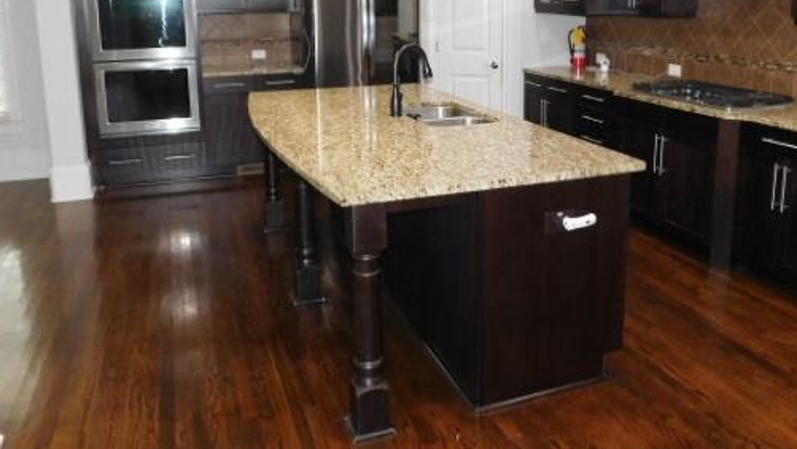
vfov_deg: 35.9
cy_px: 118
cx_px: 449
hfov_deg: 60.8
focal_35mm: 32
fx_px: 676
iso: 280
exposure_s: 1/30
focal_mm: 4
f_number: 3
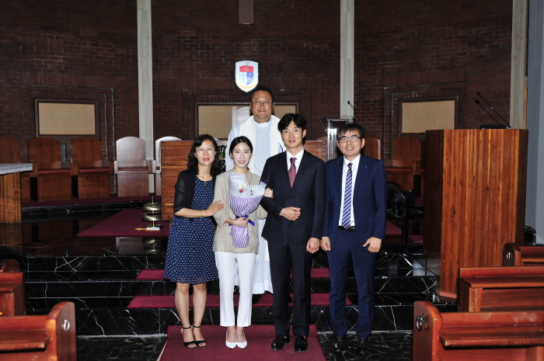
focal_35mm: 38
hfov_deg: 50.7
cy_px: 180
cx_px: 272
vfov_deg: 35.0
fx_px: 574
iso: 200
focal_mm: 38
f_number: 5.6
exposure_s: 1/60
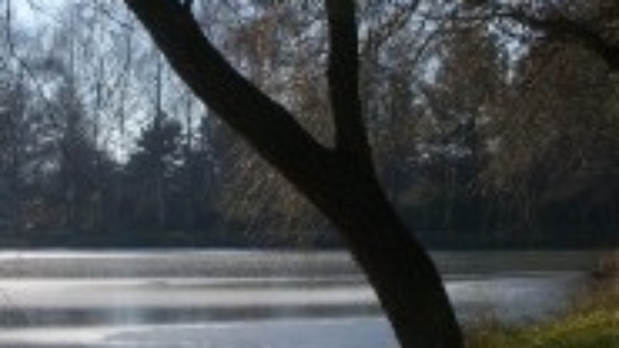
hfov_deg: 21.3
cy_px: 120
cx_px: 191
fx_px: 1641
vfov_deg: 12.1
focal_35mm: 100
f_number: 7.4
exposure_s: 1/309
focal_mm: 7.8
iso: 50
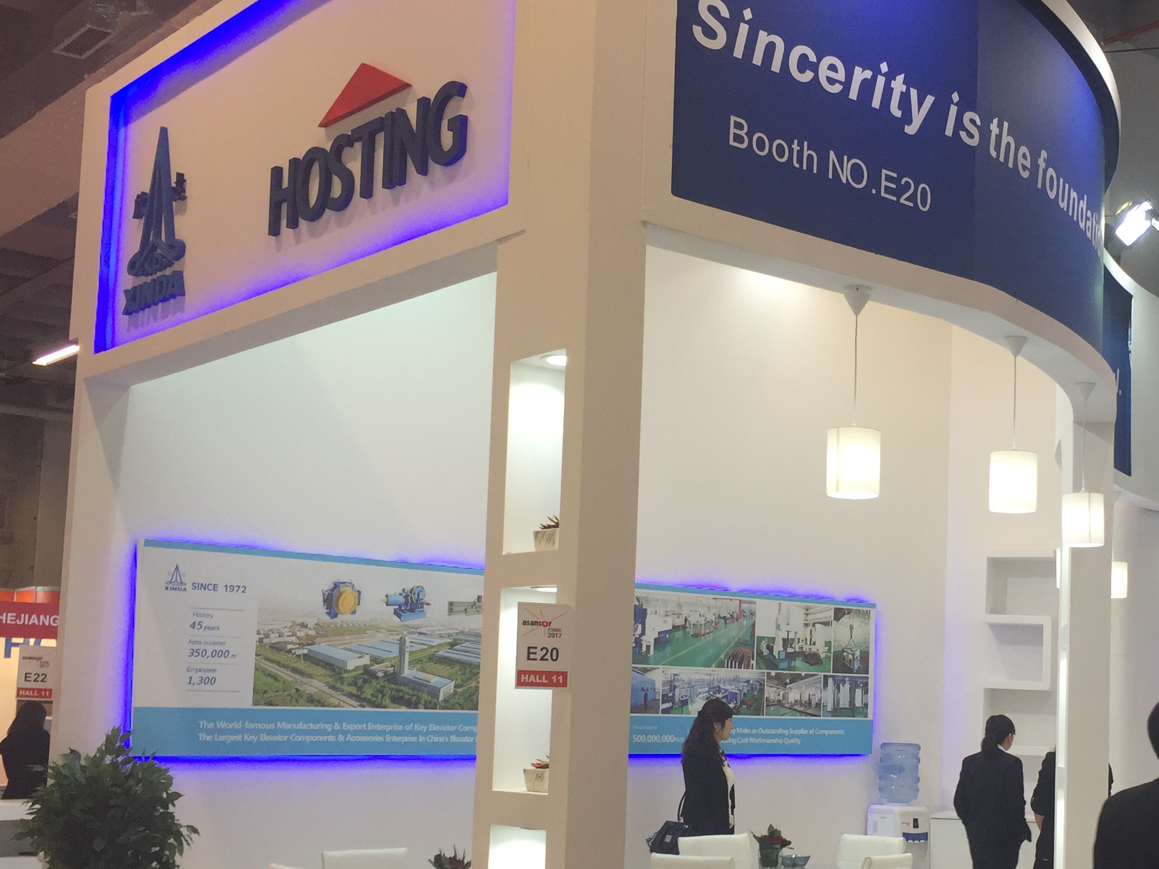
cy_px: 583
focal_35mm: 48
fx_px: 1607
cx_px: 910
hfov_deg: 38.3
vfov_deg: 30.0
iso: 50
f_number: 2.2
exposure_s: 1/100
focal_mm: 4.15
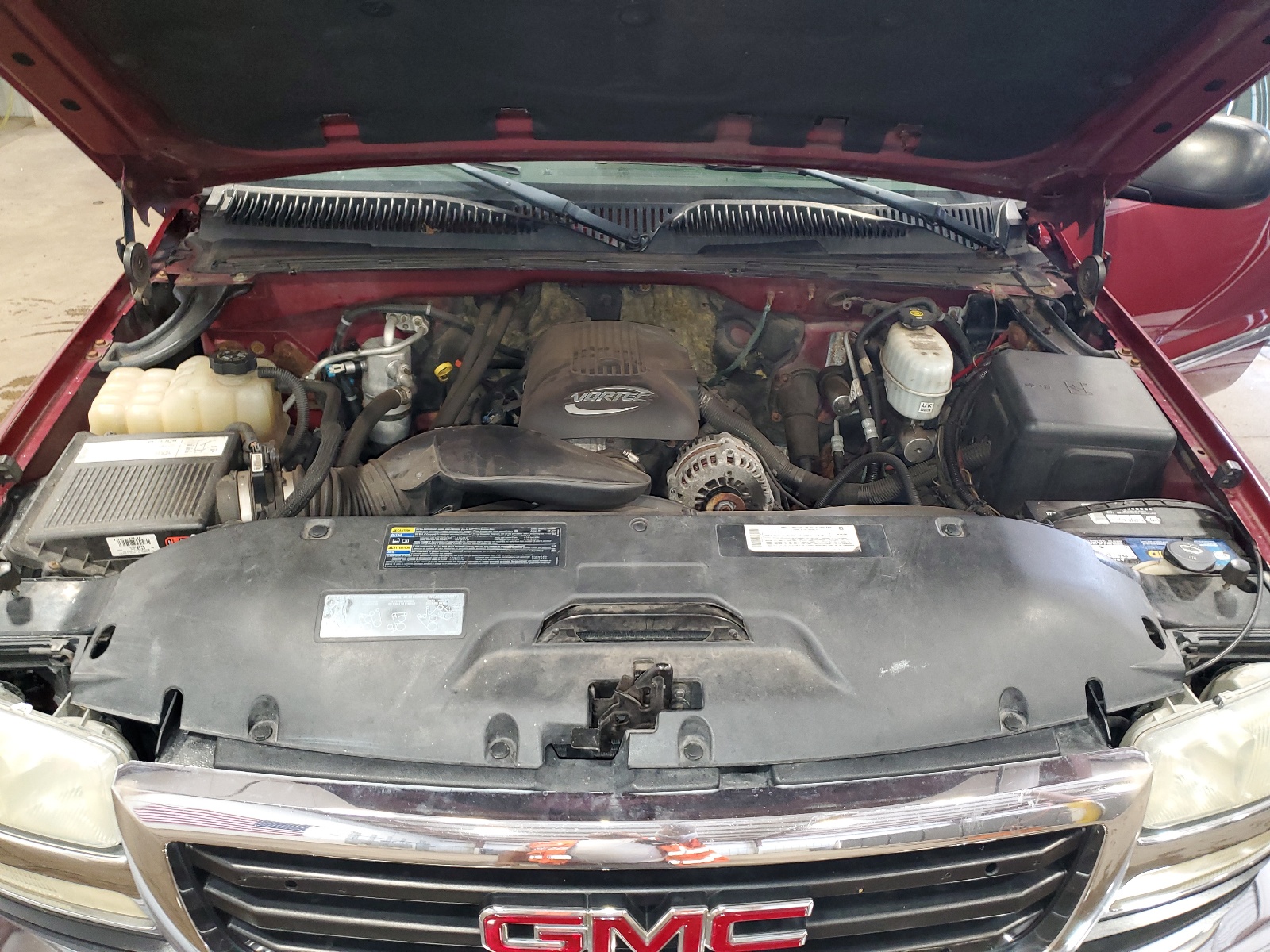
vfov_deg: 53.1
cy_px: 476
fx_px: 954
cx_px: 635
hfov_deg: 67.3
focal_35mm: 26
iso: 136
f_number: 1.5
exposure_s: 1/24
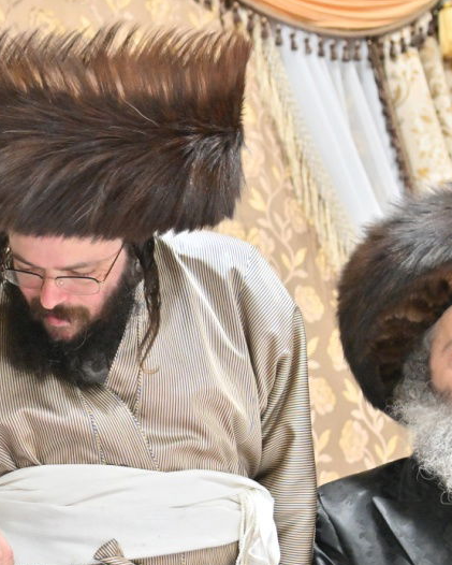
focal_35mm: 73
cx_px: -72
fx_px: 1220
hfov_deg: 19.9
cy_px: 336
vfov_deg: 26.0
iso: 2500
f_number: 4
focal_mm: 27
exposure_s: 1/200
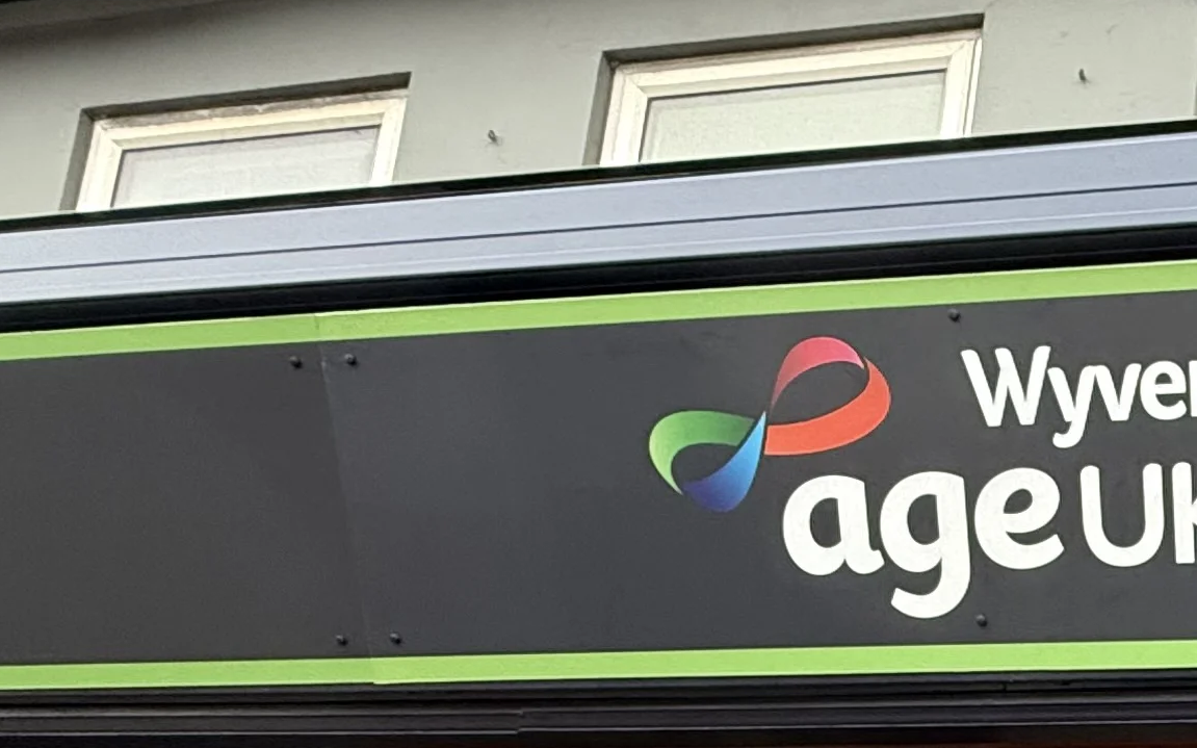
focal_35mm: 52
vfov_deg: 21.6
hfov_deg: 32.4
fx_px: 1696
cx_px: 1422
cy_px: 1054
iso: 320
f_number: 2.2
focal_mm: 2.22
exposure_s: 1/99
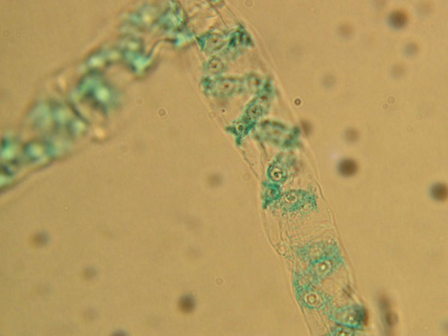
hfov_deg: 19.4
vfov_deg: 14.6
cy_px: 158
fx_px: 1307
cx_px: 276
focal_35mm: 101
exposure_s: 1/4.8
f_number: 4
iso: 100
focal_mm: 16.3
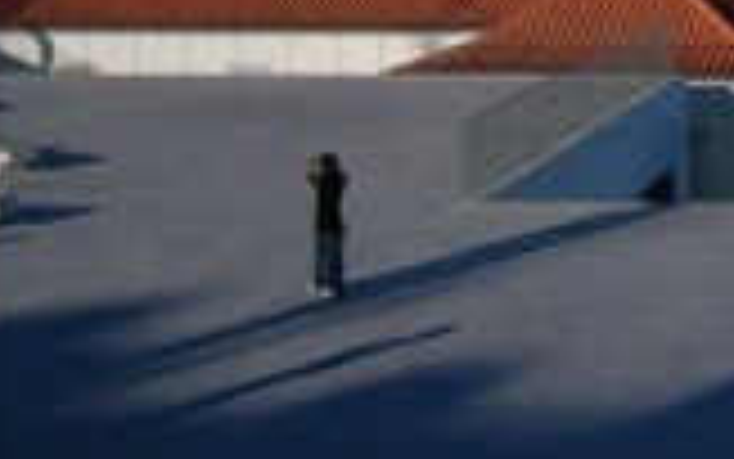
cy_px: -135
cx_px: 991
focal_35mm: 102
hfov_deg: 18.7
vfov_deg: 12.4
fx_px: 2041
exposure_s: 1/841
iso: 50
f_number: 5.8
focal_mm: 5.95
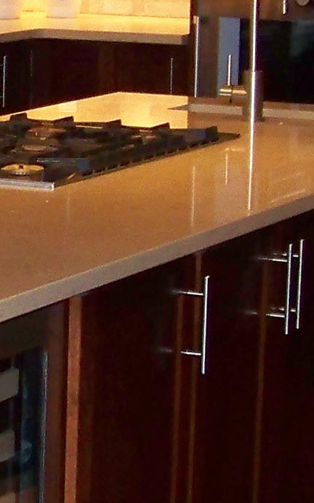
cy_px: 158
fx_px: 2561
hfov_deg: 6.9
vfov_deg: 11.2
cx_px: -214
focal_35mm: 187
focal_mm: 5.85
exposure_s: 1/40
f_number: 2.8
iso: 200
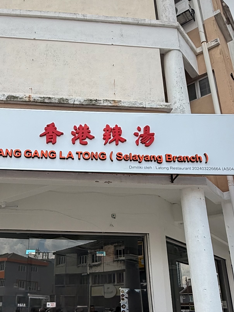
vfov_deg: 52.2
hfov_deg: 40.1
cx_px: 73
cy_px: 190
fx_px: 315
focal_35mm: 35
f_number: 2.2
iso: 50
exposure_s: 1/779
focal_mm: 2.22
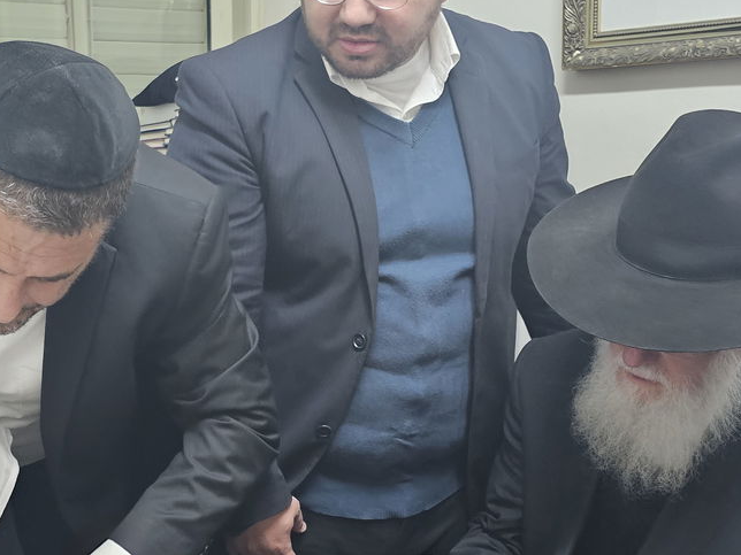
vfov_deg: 28.7
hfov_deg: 37.9
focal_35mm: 50
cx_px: 261
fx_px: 1070
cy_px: 415
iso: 1000
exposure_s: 1/100
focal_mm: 6.3
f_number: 1.7
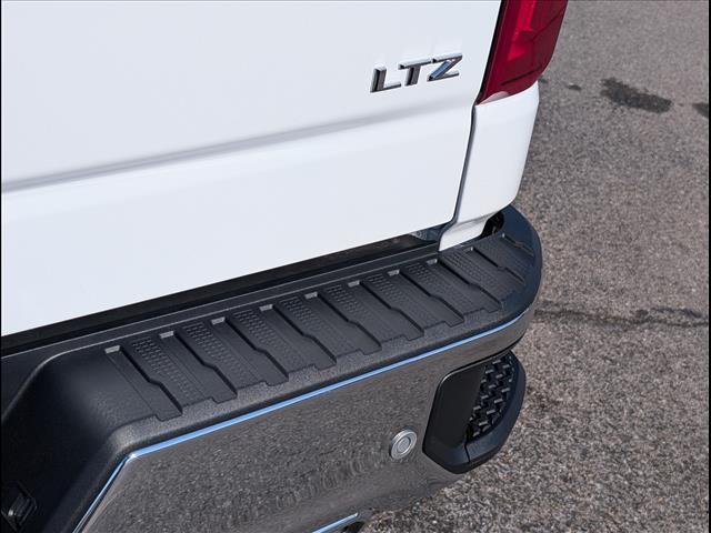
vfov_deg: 29.7
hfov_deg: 38.9
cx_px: 356
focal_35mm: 49
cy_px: 266
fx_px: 1006
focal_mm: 6.9
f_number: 1.68
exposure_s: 1/2500
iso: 25
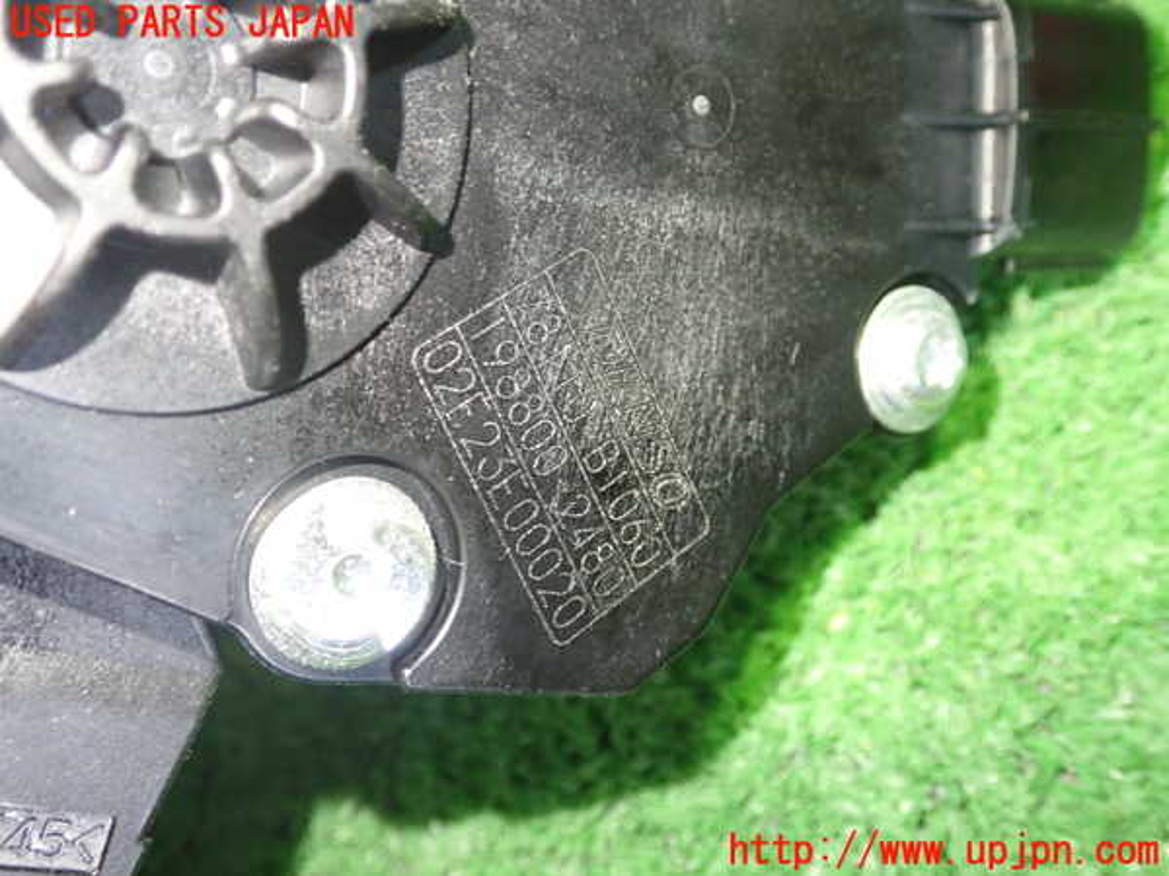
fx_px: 1216
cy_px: 438
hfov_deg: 51.4
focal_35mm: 36
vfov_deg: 39.7
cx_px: 584
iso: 800
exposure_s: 1/30
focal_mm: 6.37
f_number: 2.5
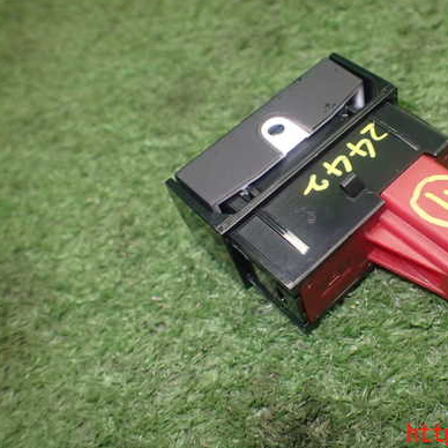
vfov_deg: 40.8
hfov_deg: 40.1
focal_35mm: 41
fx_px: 600
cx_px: 321
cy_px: 189
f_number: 2.3
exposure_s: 1/125
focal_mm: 5.4
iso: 500
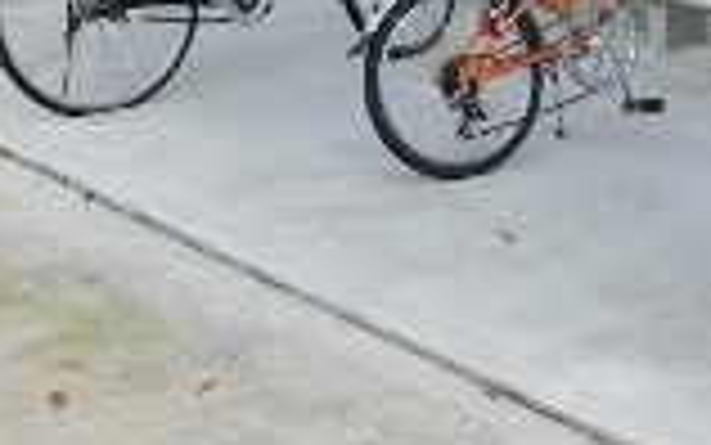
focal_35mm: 99
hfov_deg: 20.8
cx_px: 526
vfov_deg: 13.1
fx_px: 1920
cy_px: 31
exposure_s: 1/640
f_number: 3
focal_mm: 4
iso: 125
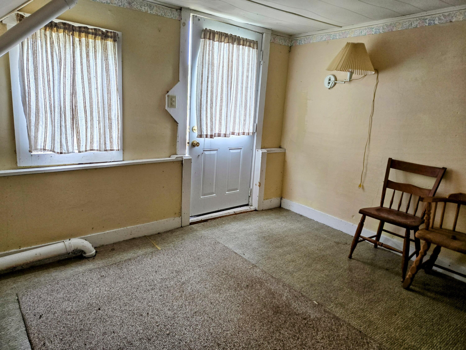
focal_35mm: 23
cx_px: 233
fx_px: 310
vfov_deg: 58.9
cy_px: 175
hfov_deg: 73.9
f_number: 1.8
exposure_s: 1/120
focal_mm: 5.4
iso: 200
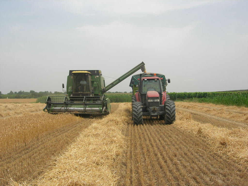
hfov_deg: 49.0
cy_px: 93
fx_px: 272
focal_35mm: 38
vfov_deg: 37.7
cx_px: 124
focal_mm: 7.8
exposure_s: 1/617
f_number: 4.8
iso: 64
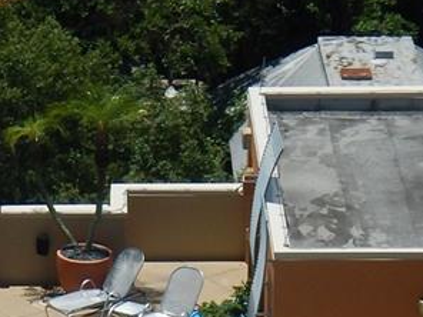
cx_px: 24
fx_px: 3018
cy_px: 727
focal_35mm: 247
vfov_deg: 5.8
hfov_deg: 8.0
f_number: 7.9
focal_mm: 10.9
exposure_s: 1/500
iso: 125
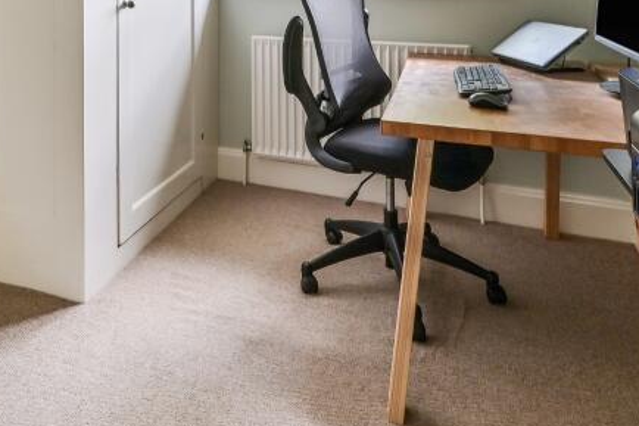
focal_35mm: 33
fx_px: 585
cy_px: -29
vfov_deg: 35.0
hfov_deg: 55.6
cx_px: 194
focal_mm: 14
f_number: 14
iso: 400
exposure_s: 1/3
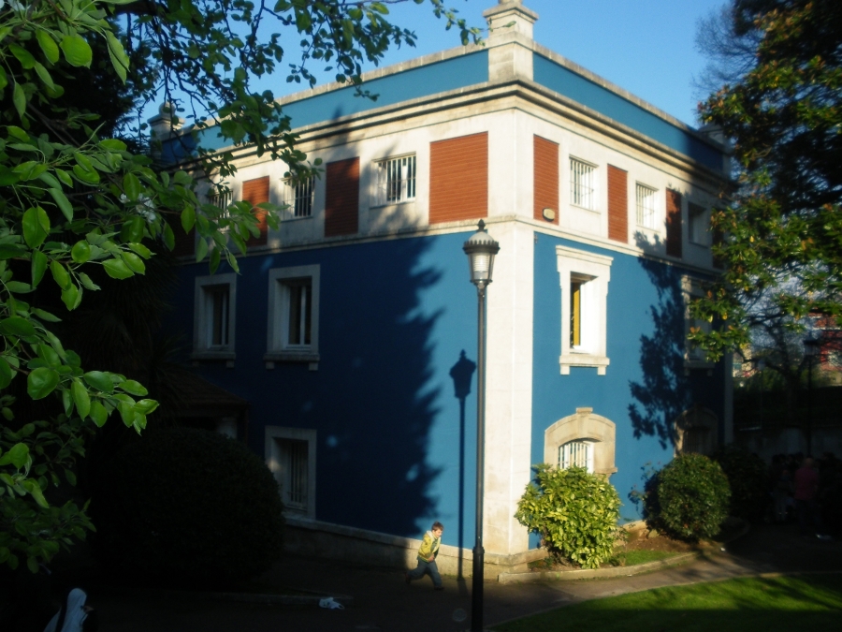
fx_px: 876
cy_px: 316
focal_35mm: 36
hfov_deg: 51.4
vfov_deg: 39.7
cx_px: 421
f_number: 3.5
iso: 100
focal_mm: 6.3
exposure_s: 1/640
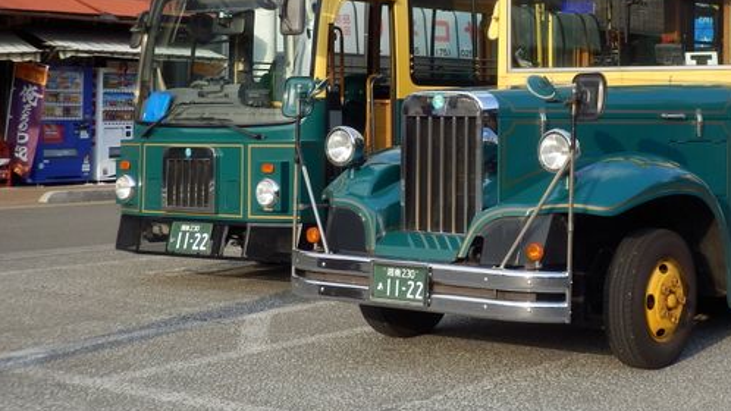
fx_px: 1492
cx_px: 586
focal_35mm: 77
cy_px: 72
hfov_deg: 27.0
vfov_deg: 15.6
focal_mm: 7.9
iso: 80
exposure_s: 1/250
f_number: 4.2
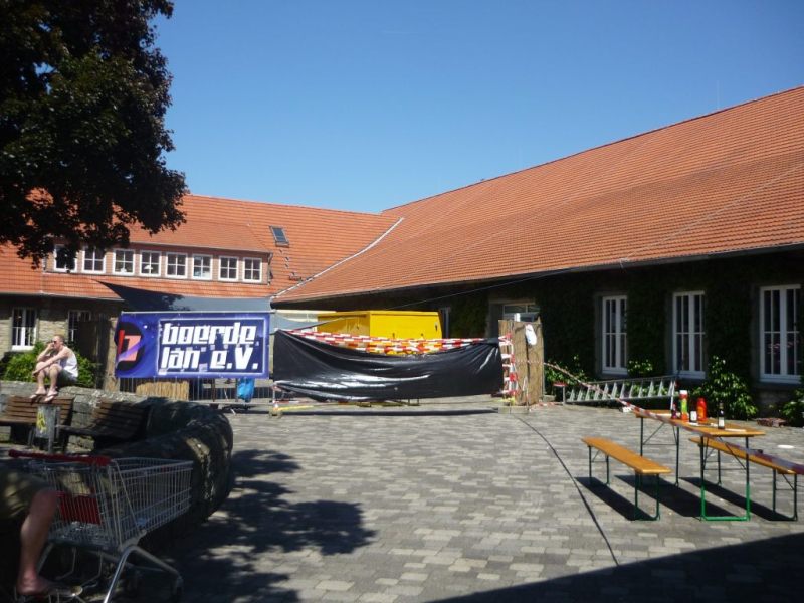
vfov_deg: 42.9
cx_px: 402
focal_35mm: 33
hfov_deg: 55.4
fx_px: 766
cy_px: 302
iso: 100
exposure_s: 1/200
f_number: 8
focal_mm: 5.5
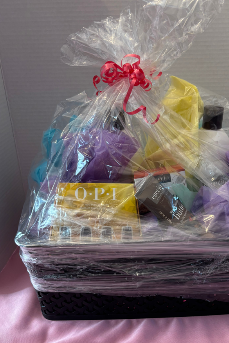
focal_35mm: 37
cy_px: 224
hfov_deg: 35.7
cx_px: 146
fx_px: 353
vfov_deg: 51.1
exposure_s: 1/60
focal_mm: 5.96
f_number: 1.6
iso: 80
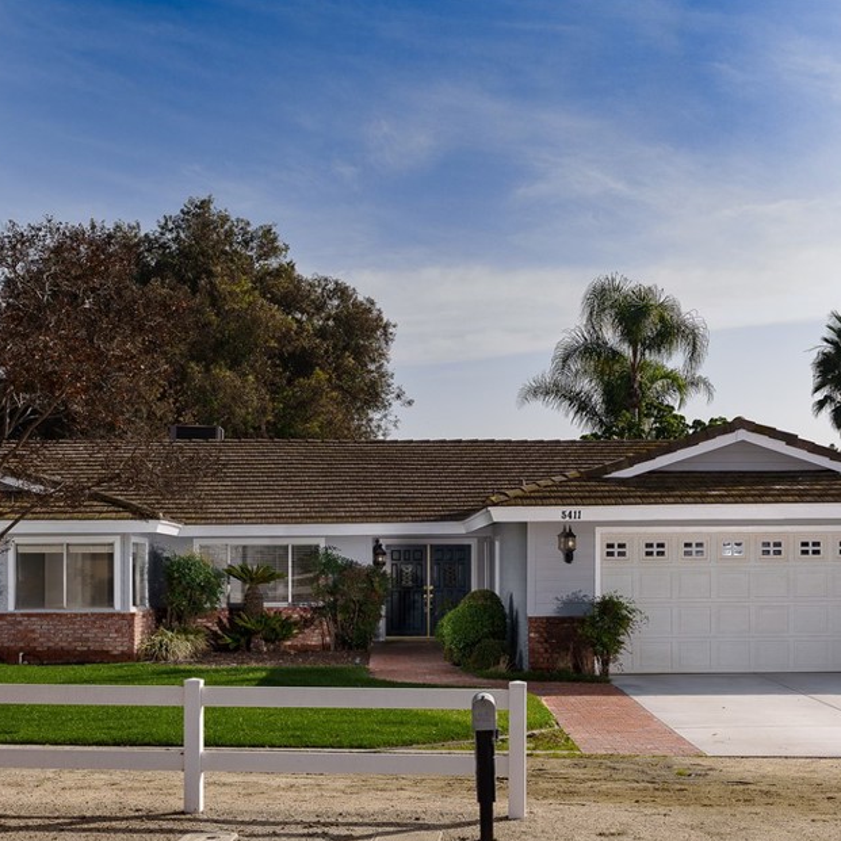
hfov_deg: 30.6
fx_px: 1539
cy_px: 454
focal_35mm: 56
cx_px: 418
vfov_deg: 30.5
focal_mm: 40
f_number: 11
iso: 100
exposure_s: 1/200
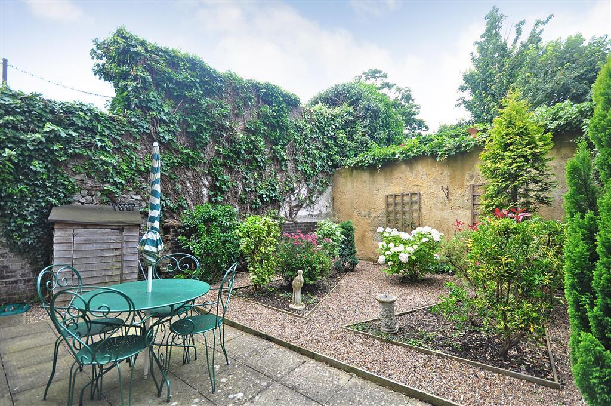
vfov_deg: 71.9
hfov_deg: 95.1
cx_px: 306
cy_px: 203
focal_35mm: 16
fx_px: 280
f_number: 5
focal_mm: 11
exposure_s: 1/100
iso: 200
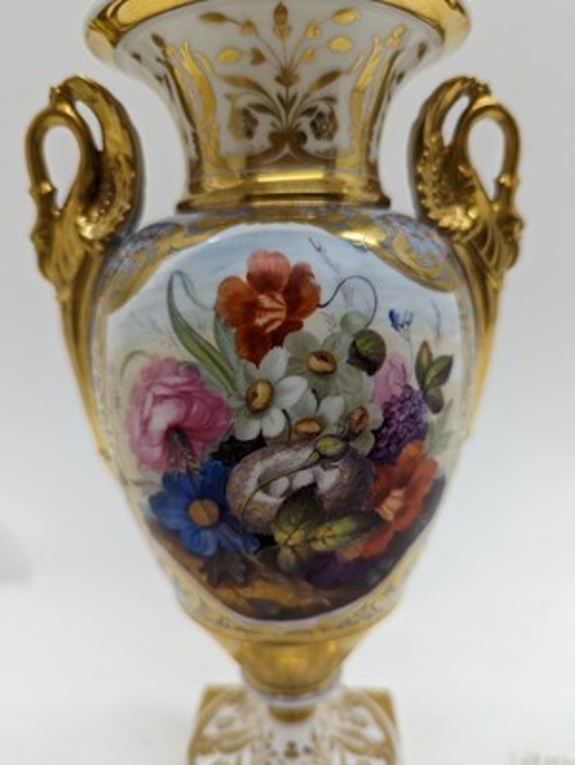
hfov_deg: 56.9
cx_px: 288
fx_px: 530
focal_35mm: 24
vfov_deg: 71.5
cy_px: 382
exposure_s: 1/132
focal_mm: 6.81
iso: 111
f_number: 1.85
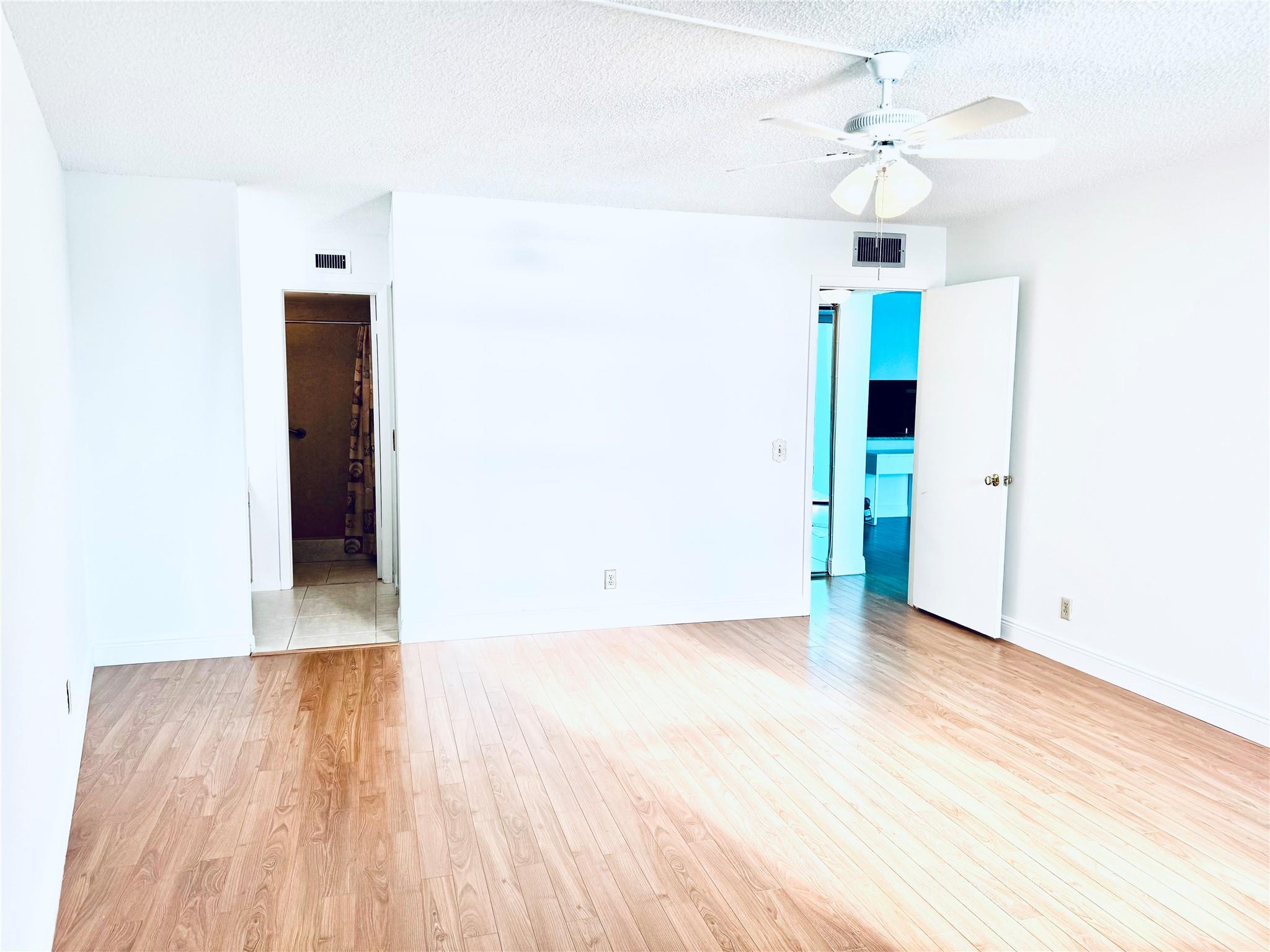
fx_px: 881
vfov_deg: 56.8
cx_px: 635
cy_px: 476
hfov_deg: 71.6
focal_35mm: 24
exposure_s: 1/394
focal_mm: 6.76
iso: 80
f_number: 1.78
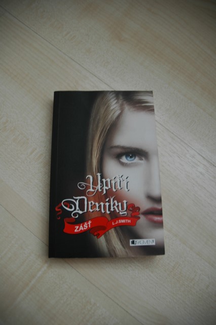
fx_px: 243
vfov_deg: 67.4
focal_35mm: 27
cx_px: 108
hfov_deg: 47.9
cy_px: 162
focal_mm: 18
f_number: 3.5
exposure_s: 1/13
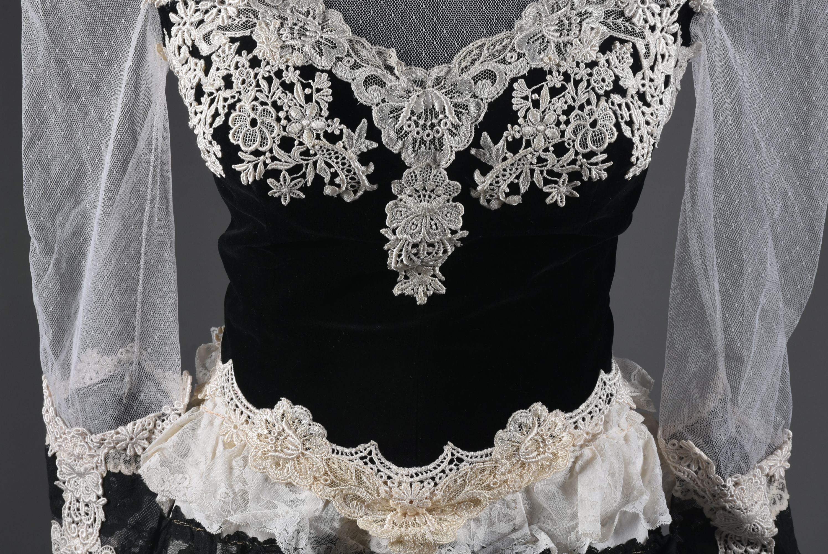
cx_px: 414
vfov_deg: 12.2
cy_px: 277
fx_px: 2589
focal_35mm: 112
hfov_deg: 18.2
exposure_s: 1/125
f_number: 16
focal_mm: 75
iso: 200
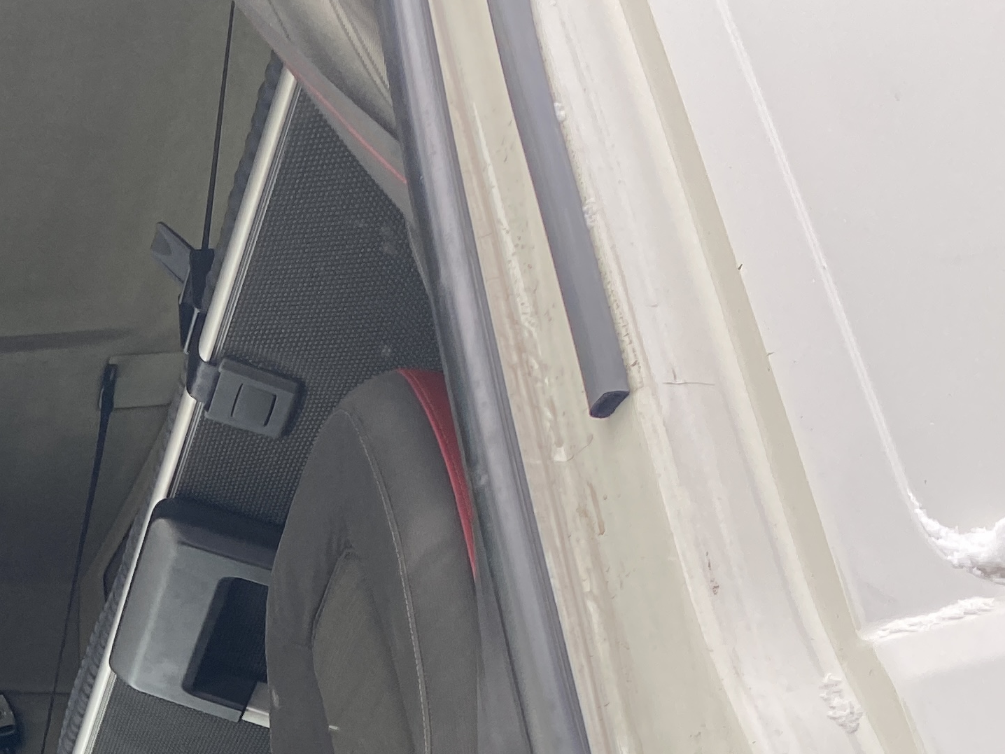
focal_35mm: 73
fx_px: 2119
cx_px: -370
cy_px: 897
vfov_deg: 19.1
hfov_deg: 23.1
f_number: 1.8
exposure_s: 1/122
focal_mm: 4.25
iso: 50
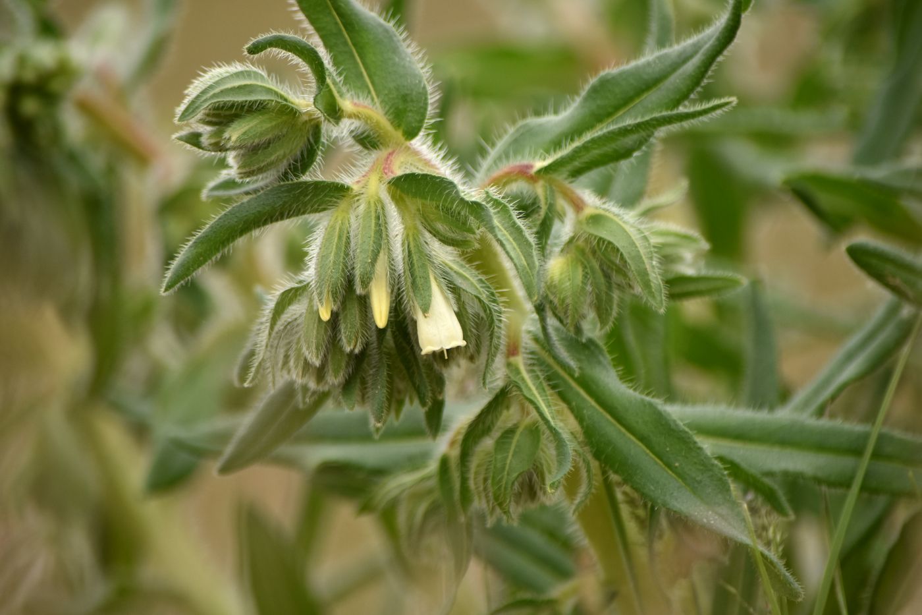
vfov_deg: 3.4
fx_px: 10371
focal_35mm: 405
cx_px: 461
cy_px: 308
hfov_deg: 5.1
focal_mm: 270
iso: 250
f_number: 5.6
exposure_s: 1/800
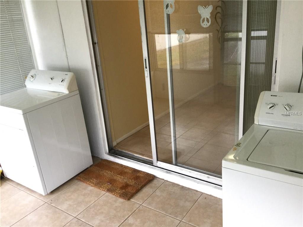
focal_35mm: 31
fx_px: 271
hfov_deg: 58.4
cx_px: 152
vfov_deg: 45.4
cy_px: 114
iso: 64
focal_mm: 3.3
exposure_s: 1/30
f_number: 2.4
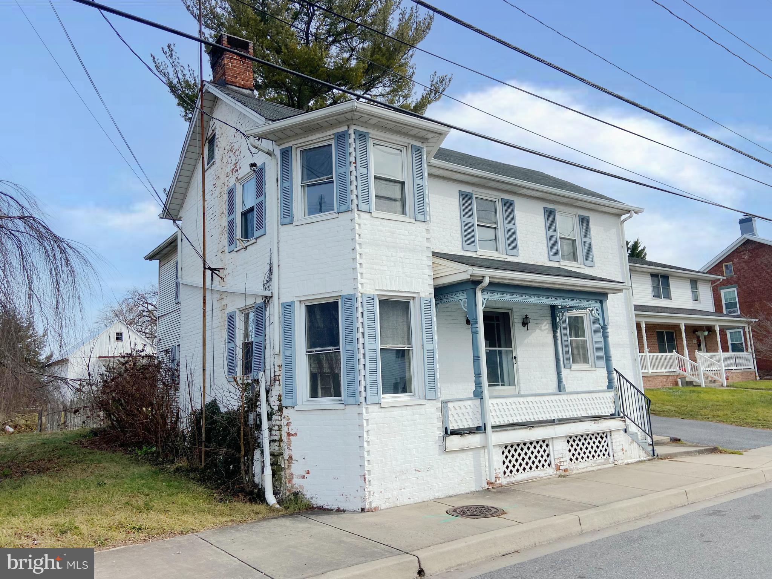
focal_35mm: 26
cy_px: 290
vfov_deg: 53.1
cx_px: 386
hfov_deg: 67.3
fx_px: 580
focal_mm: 4.25
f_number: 1.8
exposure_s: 1/2817
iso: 32
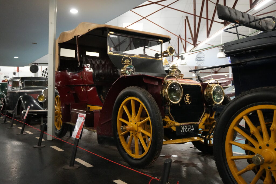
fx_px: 253
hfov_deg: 57.2
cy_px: 92
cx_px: 138
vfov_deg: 40.0
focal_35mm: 33
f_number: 4
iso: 6400
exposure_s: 1/160
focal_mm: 22
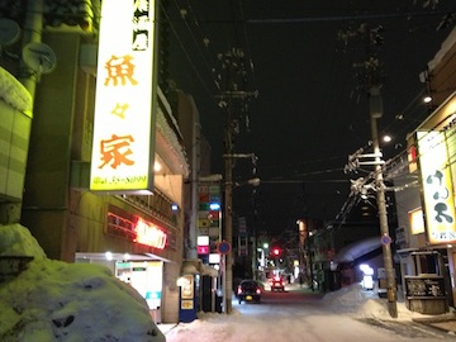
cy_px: 171
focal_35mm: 35
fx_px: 461
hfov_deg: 52.6
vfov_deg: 40.7
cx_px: 228
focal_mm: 4.28
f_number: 2.4
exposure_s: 1/15
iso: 400
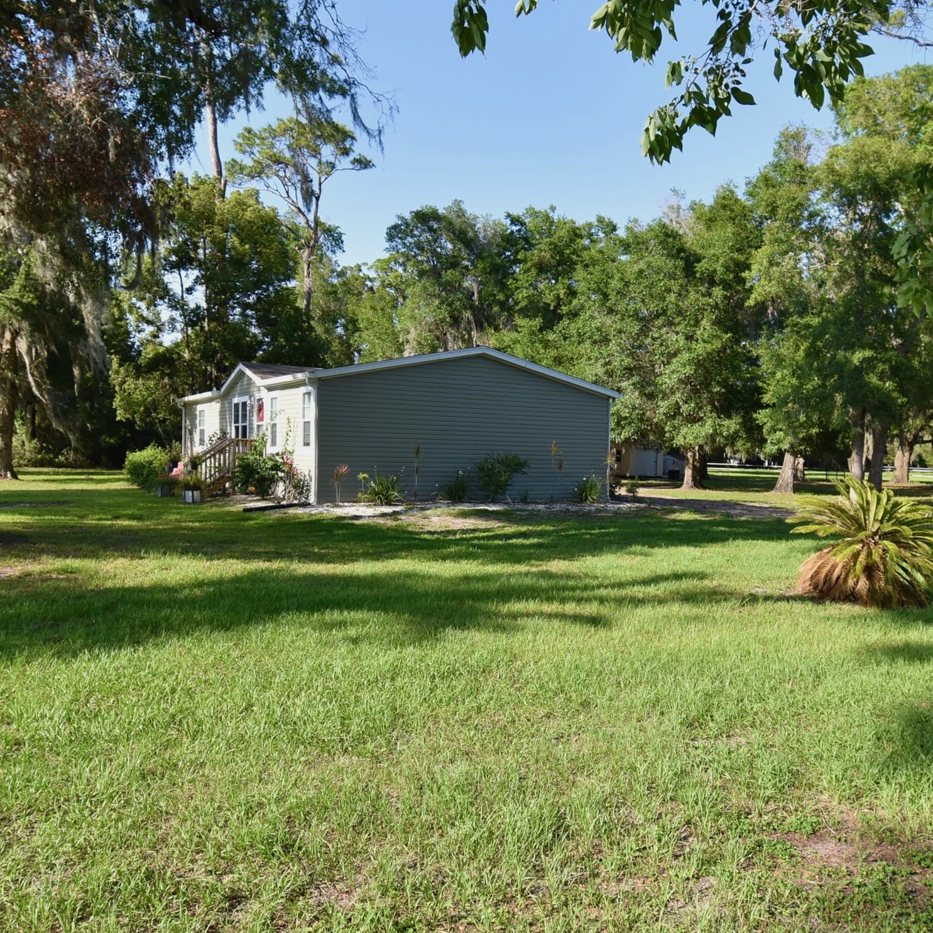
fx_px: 782
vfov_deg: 61.6
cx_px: 488
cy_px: 471
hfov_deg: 61.6
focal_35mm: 26
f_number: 7.1
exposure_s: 1/320
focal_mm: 13
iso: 200
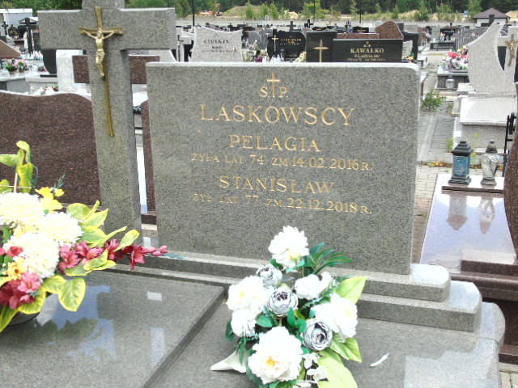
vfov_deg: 36.0
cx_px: 259
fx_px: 599
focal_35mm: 40
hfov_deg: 46.8
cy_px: 194
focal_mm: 7.1
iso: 80
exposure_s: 1/250
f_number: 3.9
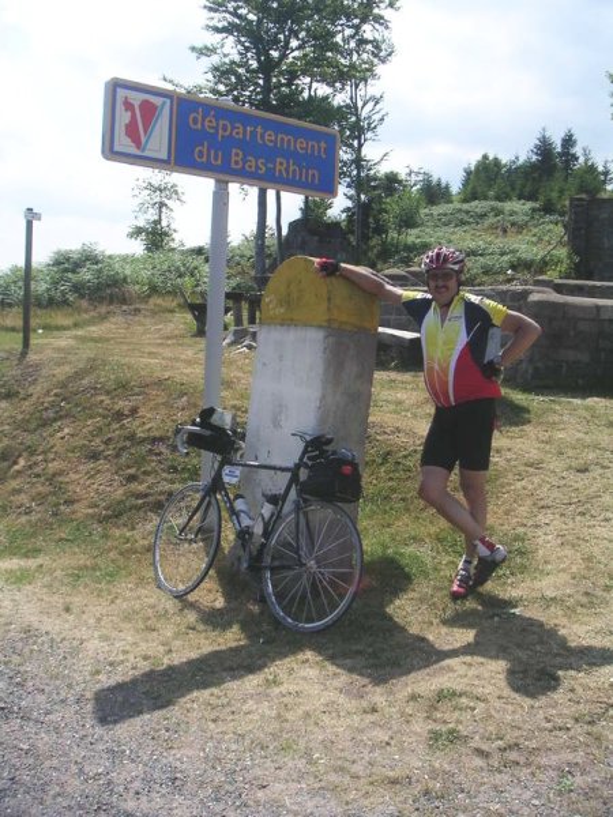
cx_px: 306
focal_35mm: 38
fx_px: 897
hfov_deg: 37.7
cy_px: 408
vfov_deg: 49.0
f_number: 6.7
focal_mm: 6
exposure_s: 1/180
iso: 50
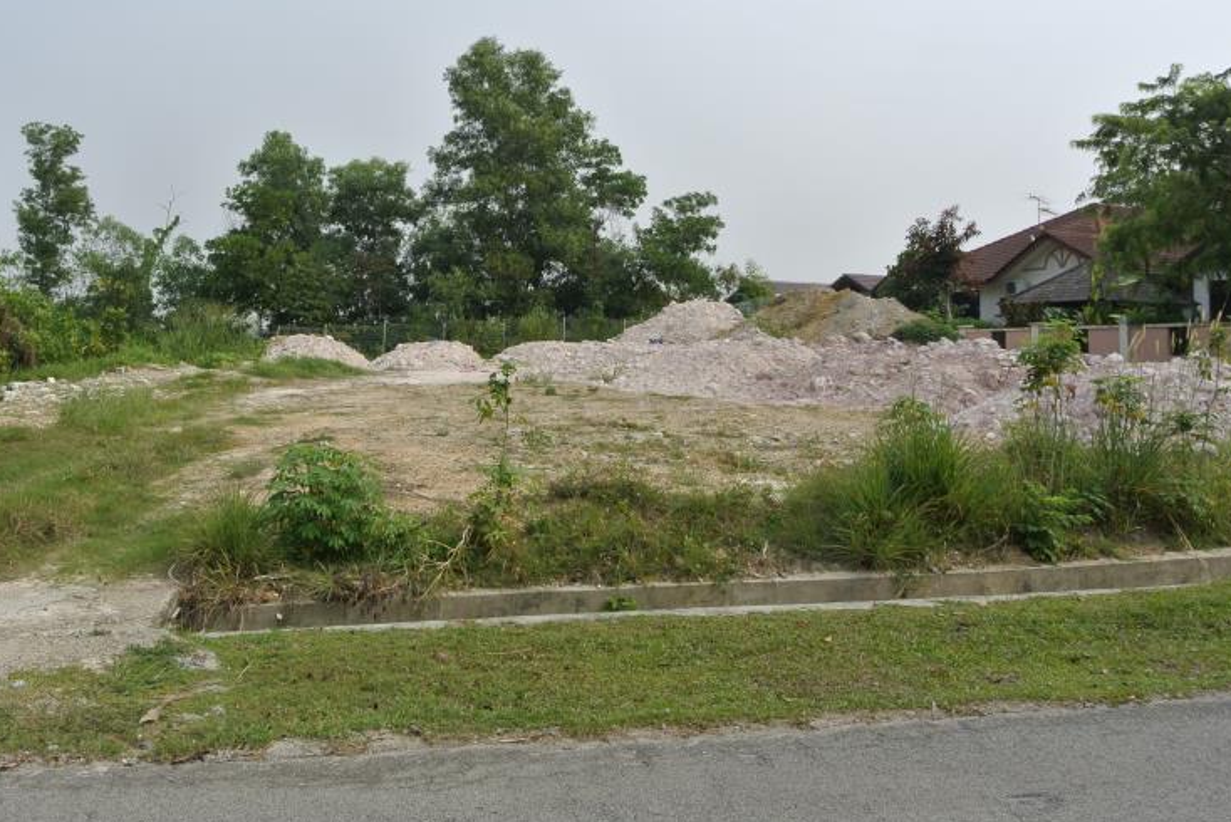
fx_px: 924
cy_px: 280
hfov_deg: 65.9
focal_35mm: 27
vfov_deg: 47.3
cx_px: 430
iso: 100
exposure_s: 1/500
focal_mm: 6.7
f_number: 5.6
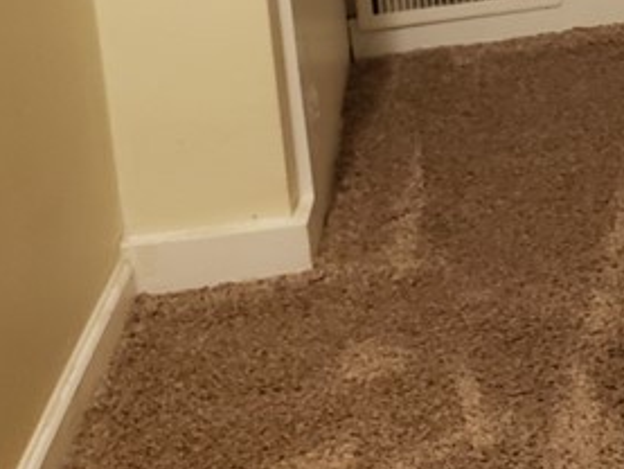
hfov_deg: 18.2
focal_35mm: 96
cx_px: 933
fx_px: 1731
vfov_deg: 14.4
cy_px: -225
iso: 250
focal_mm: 4.3
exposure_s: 1/17
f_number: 1.5
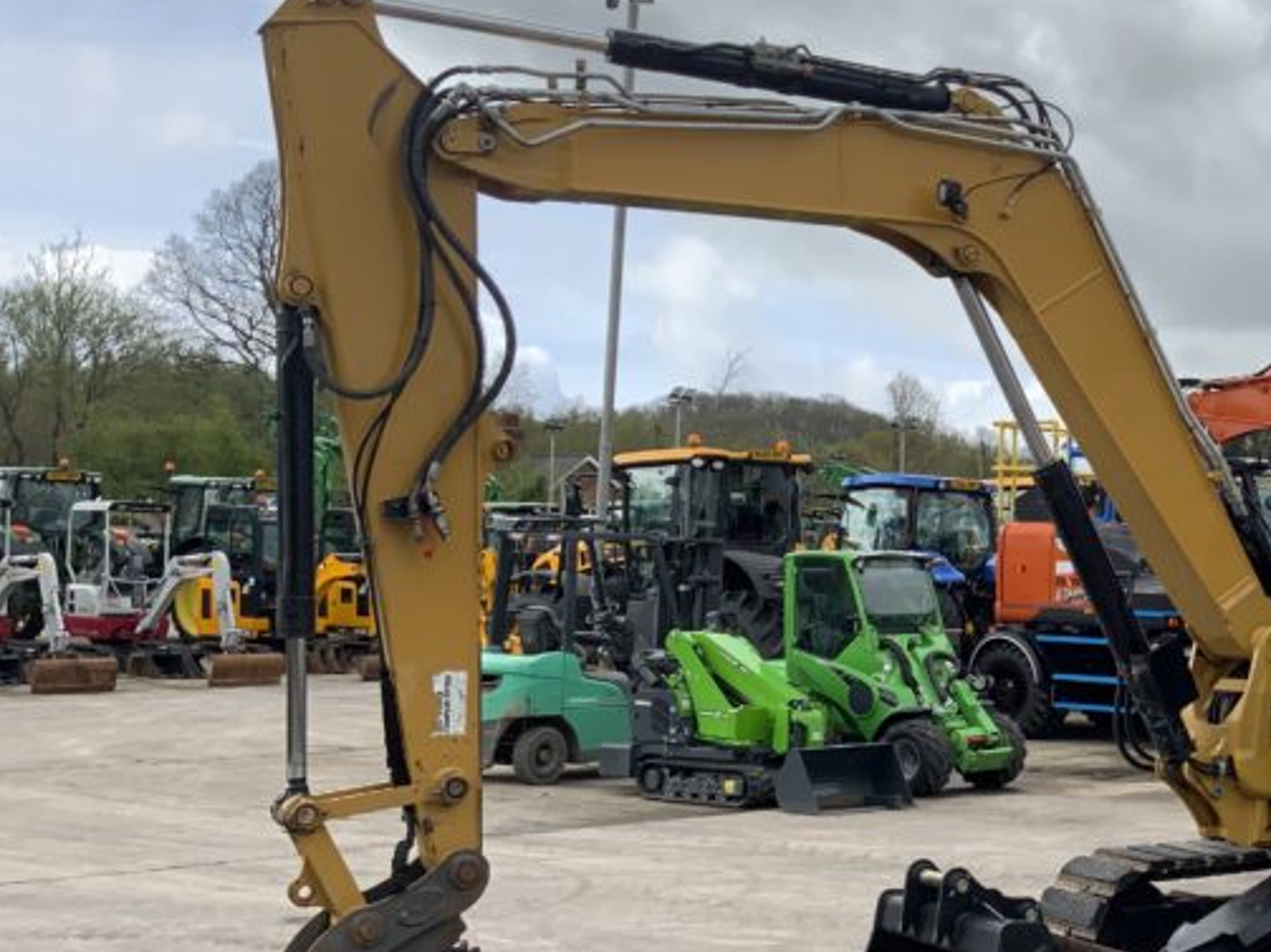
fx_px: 2166
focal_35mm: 59
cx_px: 1248
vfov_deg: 24.8
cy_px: 513
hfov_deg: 30.6
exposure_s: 1/804
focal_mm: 3
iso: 16
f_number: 1.8
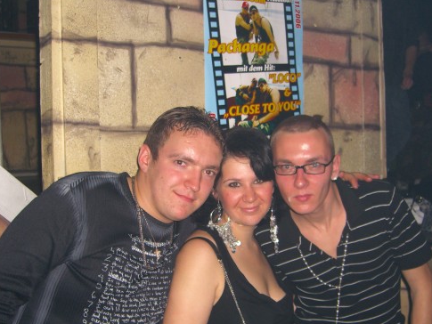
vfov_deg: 30.8
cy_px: 198
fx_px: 587
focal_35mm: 47
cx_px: 212
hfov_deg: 40.4
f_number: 2.8
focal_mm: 7.9
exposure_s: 1/60
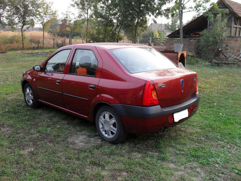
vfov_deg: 40.7
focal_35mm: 35
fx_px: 244
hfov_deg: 52.6
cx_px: 120
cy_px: 90
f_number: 3.2
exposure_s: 1/125
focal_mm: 6.3
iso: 100
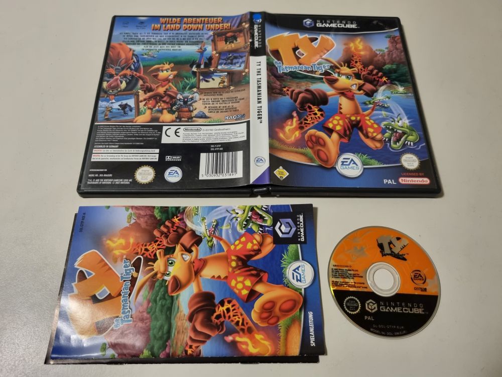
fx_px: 377
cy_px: 188
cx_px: 251
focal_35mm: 26
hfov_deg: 67.3
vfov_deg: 53.1
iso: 320
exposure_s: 1/50
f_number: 1.8
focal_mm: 5.4
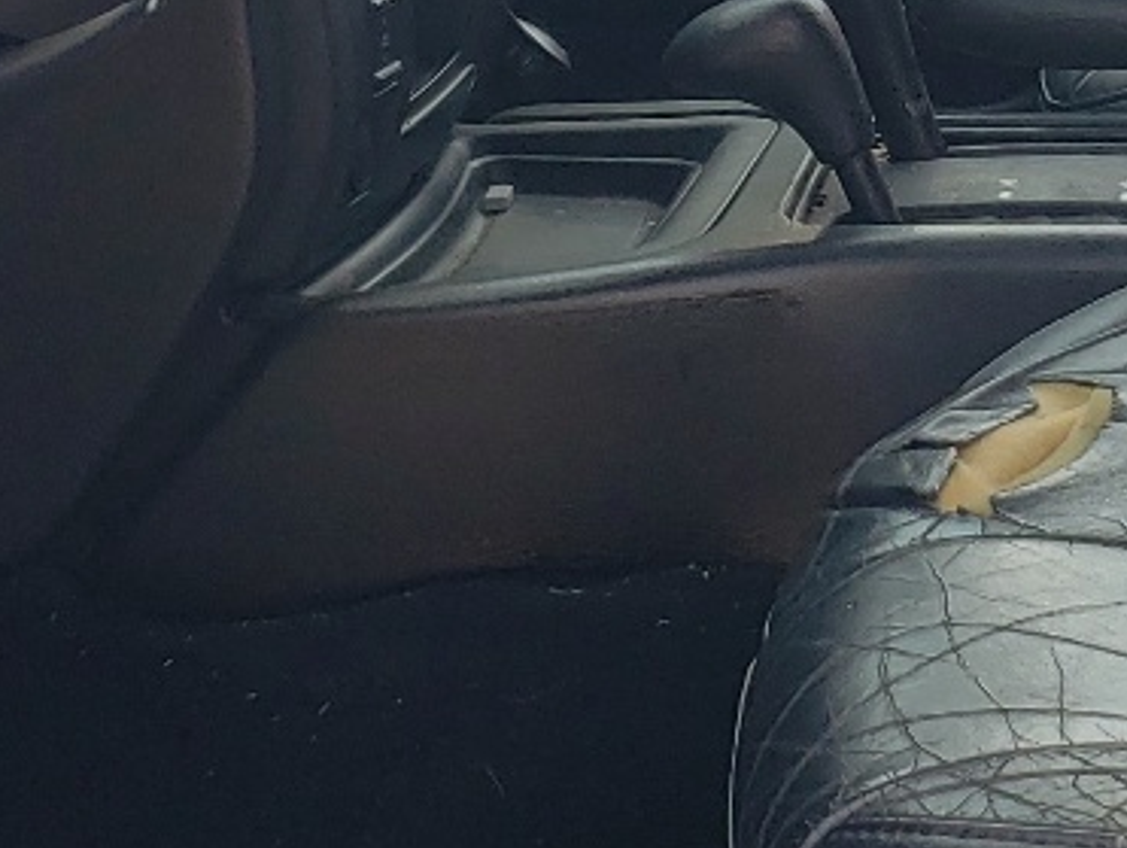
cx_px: 951
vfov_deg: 13.0
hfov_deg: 17.4
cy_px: -43
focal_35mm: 112
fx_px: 3650
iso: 50
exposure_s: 1/909
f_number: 1.5
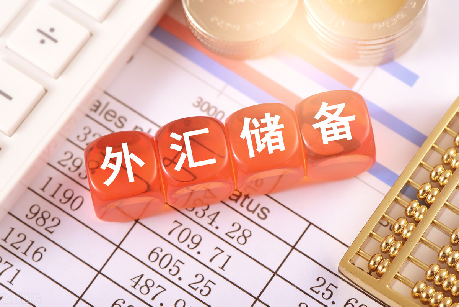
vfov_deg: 13.1
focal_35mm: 105
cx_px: 230
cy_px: 154
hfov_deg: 19.4
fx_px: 1339
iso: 200
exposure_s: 1/160
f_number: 13
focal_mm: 105
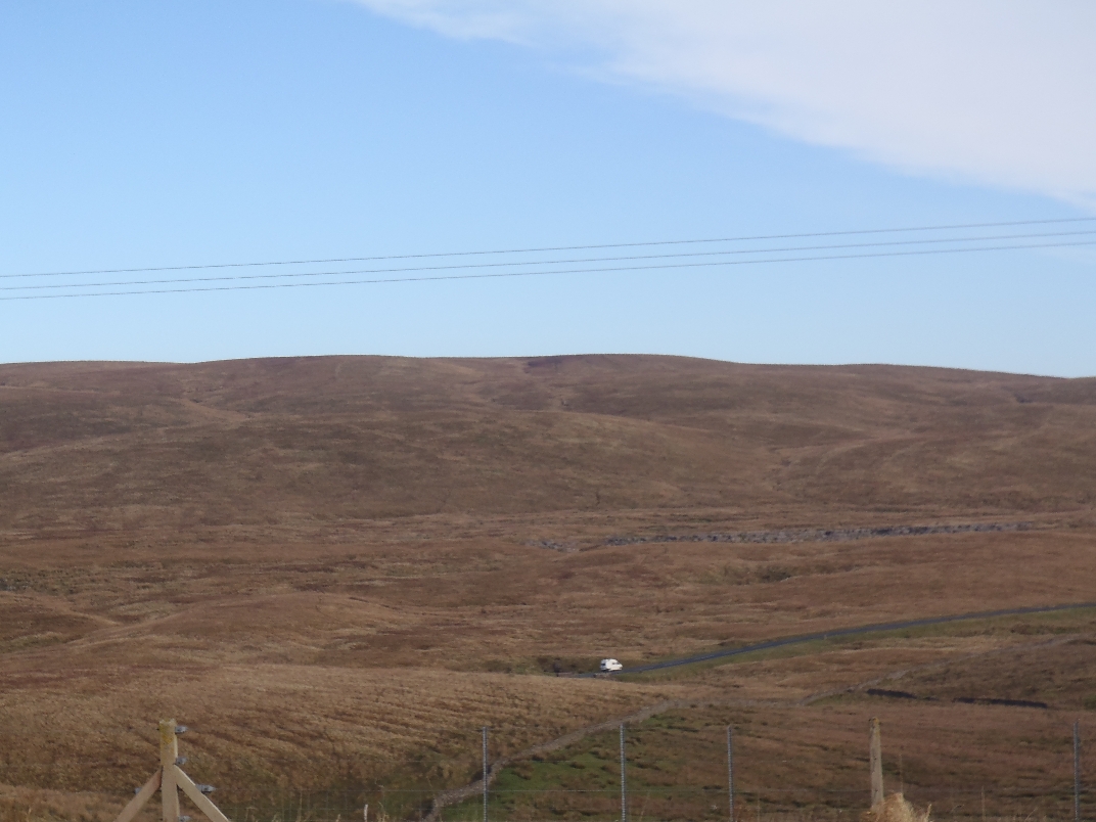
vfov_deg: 14.5
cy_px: 411
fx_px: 3229
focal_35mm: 102
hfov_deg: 19.3
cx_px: 548
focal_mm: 18.2
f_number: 5.1
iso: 80
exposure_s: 1/250
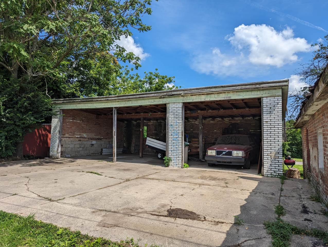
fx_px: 228
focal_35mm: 24
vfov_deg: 56.9
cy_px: 124
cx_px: 164
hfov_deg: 71.5
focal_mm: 6.81
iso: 46
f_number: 1.85
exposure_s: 1/2262
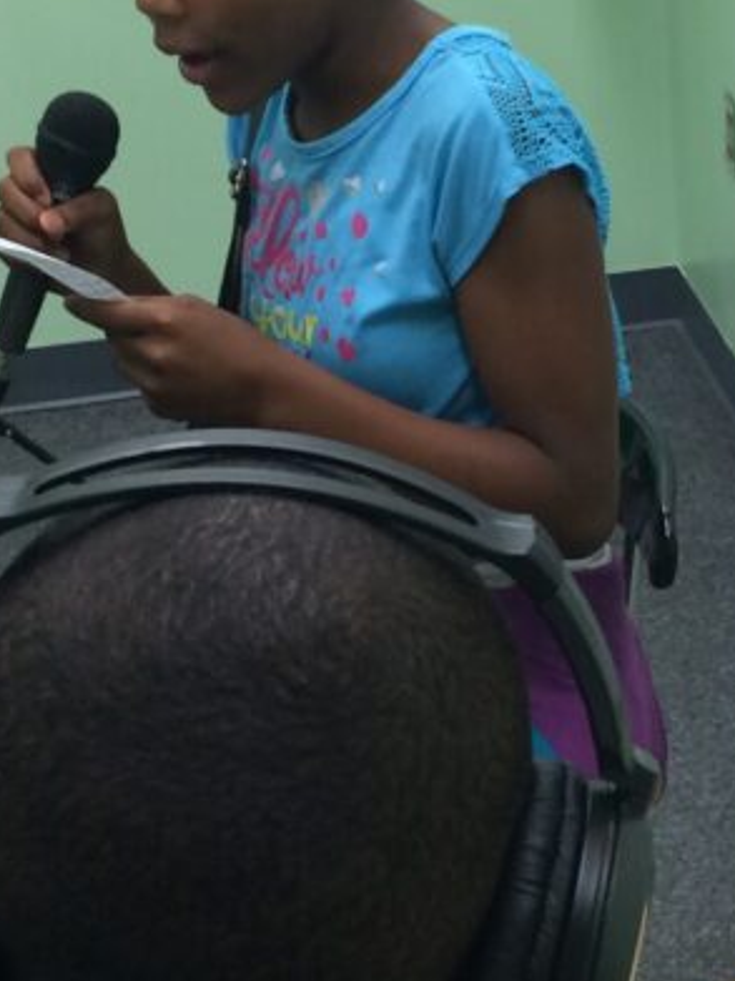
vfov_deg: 21.9
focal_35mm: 89
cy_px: 660
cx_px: 617
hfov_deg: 16.4
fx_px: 2521
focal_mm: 4.15
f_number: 2.2
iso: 64
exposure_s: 1/30
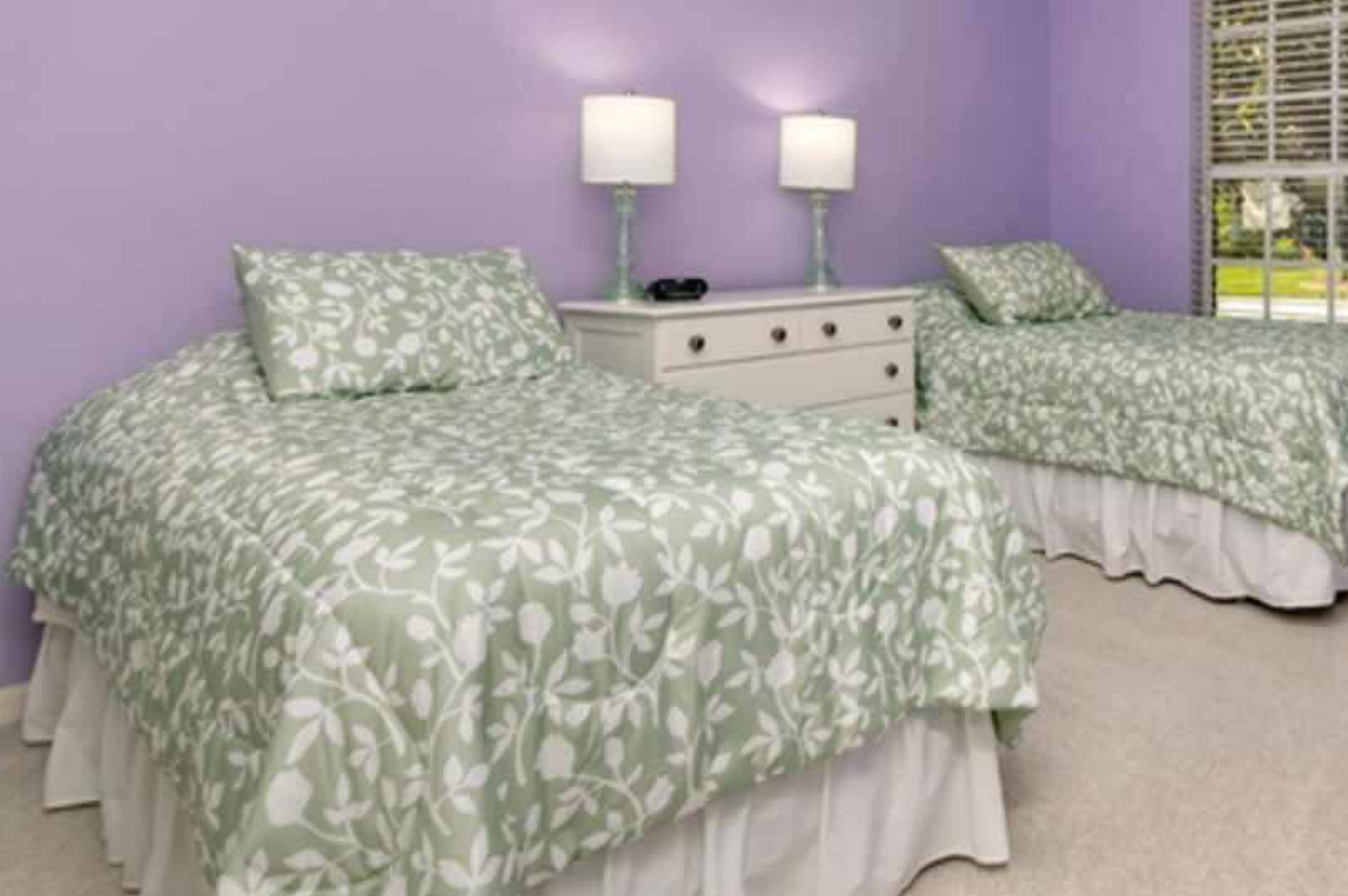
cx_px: 1045
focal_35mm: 27
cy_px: 256
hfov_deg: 62.0
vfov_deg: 46.0
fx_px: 1025
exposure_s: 1/160
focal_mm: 11.5
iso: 1000
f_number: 10
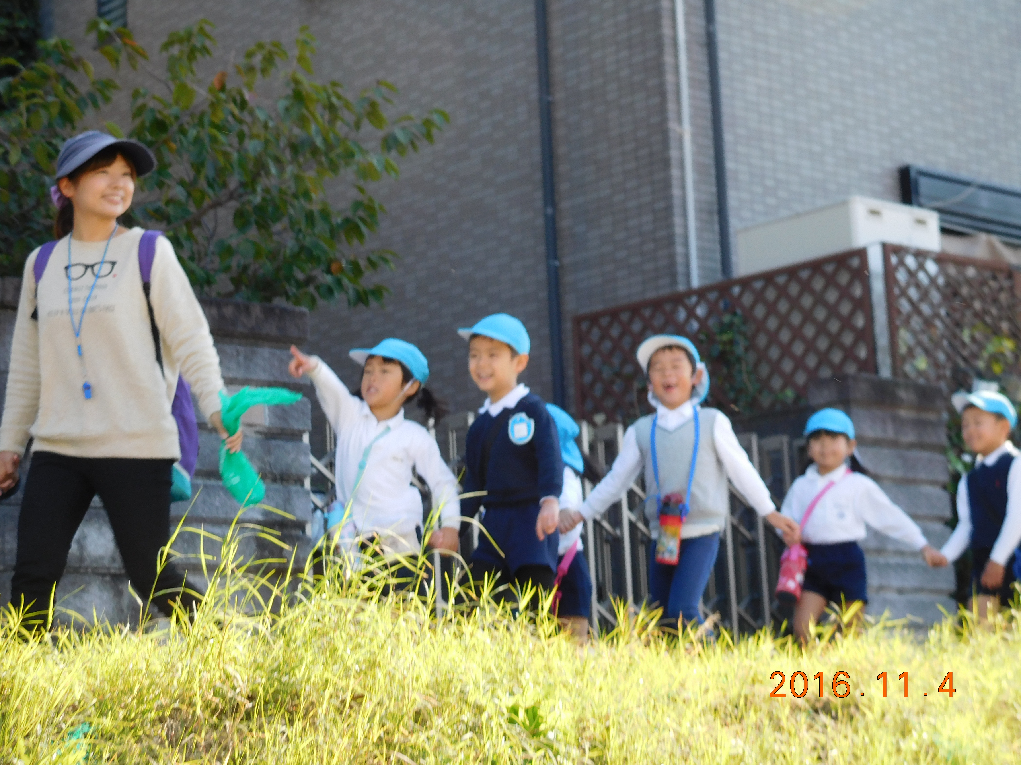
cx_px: 510
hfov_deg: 24.4
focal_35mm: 80
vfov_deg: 18.4
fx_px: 2360
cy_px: 382
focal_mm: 14.3
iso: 125
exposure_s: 1/125
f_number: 4.6
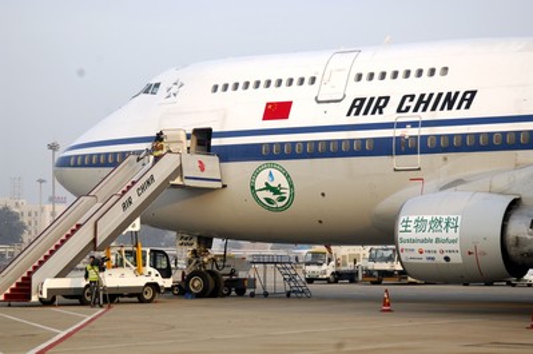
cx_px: 266
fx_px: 1553
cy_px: 177
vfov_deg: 13.0
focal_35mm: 105
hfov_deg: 19.5
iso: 200
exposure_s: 1/200
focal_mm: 70
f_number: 6.3
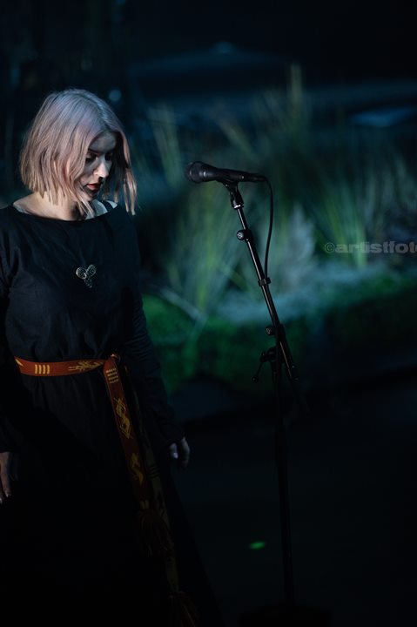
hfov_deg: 4.6
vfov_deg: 6.9
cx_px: 208
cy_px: 314
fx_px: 5220
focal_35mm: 300
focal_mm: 300
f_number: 2.8
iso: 2000
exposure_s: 1/800
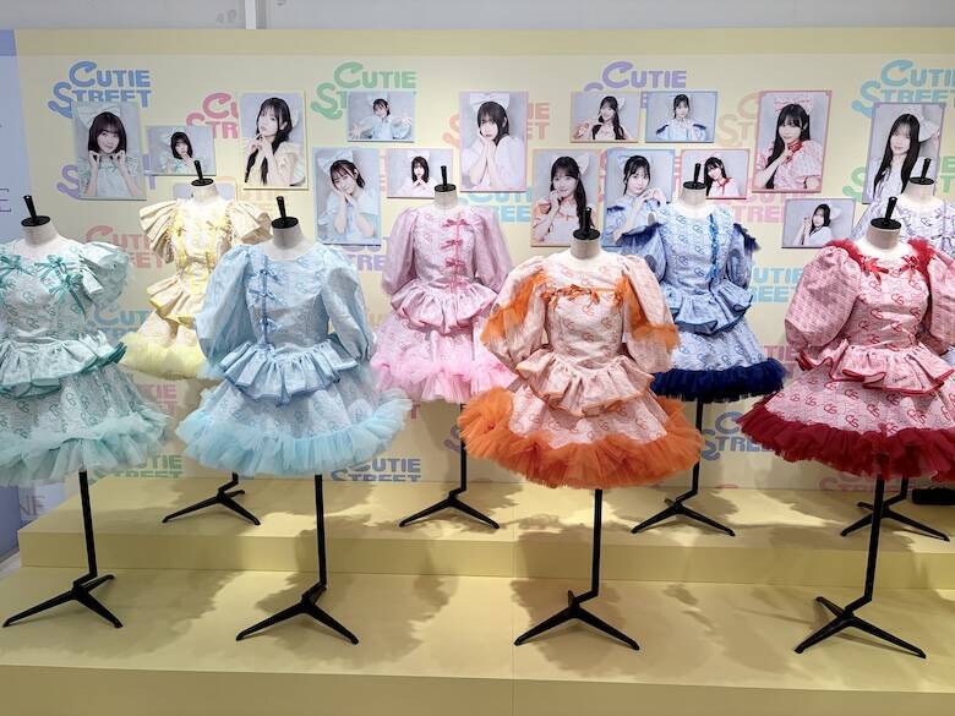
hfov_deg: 67.3
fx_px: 717
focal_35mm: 26
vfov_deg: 53.1
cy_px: 358
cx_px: 478
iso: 100
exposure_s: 1/100
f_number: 1.6
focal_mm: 5.96
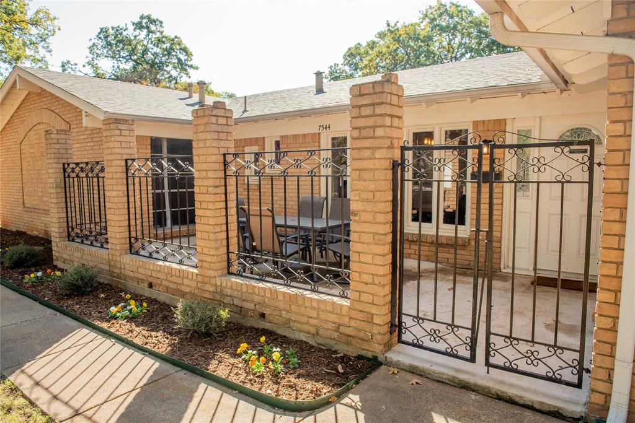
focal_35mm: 24
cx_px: 318
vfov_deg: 53.1
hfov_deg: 73.7
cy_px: 212
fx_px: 423
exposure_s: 1/400
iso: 400
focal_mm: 24
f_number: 5
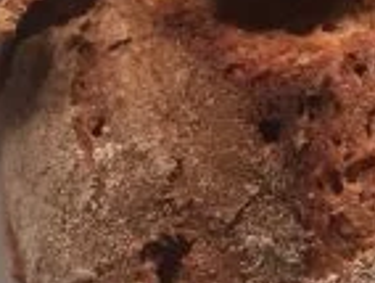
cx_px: 518
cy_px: 54
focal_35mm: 102
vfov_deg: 14.5
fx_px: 1107
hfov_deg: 17.7
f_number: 2.2
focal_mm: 4.15
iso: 80
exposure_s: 1/33
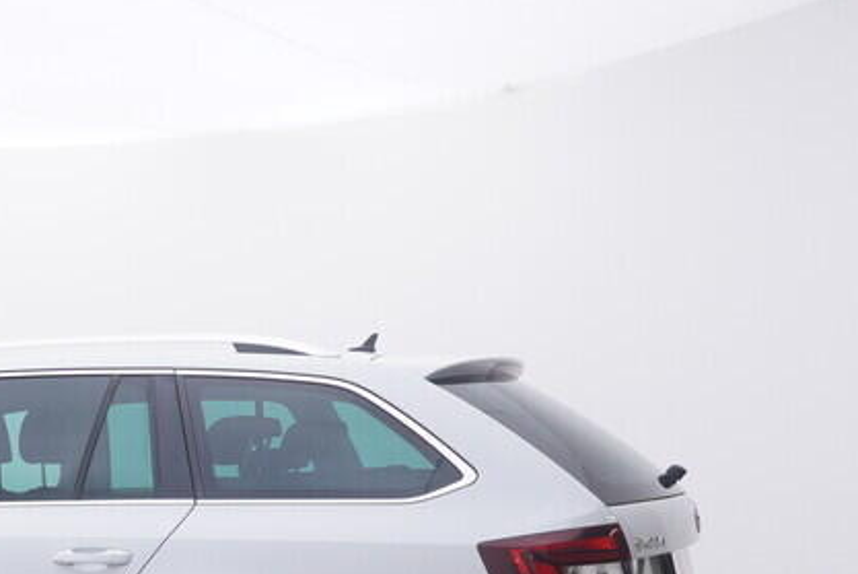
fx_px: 1318
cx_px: -123
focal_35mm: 55
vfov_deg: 23.4
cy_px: 595
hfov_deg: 31.3
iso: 200
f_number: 5
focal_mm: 15
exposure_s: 1/80
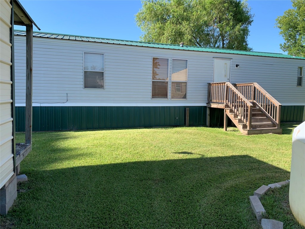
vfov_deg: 53.1
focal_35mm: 26
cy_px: 114
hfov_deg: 67.3
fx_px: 229
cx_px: 152
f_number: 1.8
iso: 25
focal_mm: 4.25
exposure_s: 1/796
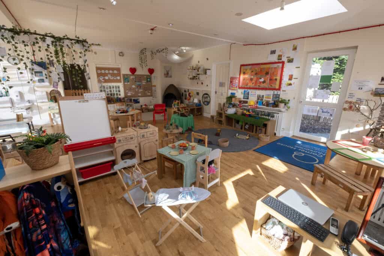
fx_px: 160
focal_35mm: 15
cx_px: 192
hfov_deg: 100.4
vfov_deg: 77.3
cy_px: 128
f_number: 10
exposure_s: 1/8
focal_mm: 10
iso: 125
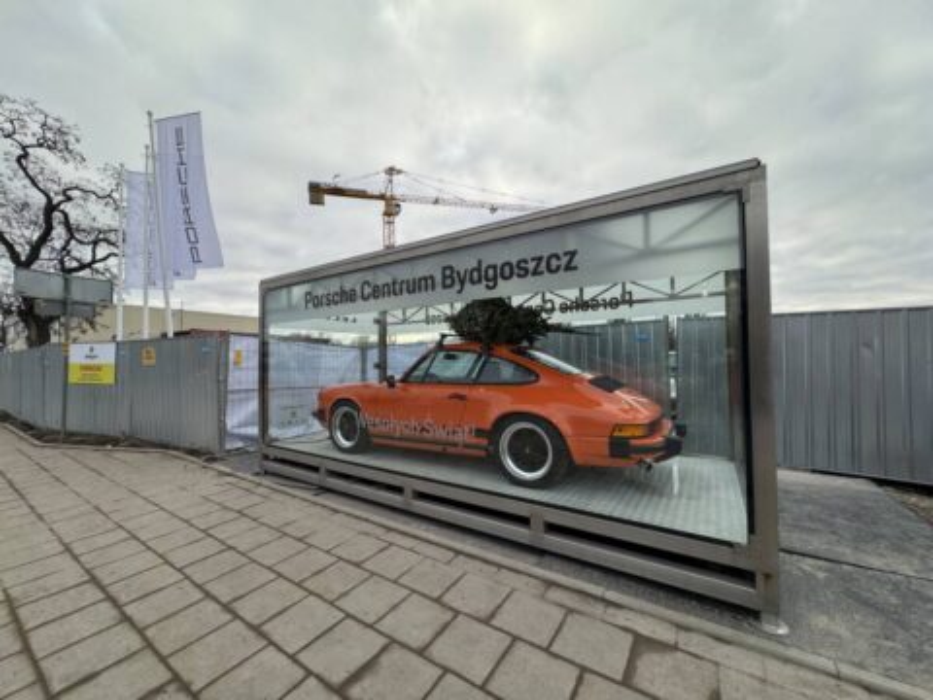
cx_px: 466
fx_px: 377
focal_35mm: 14
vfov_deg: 85.7
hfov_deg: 102.1
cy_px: 350
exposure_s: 1/433
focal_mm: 2.22
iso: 40
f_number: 2.2
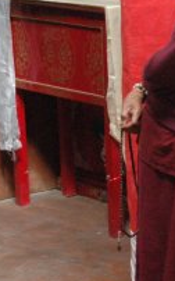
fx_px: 1290
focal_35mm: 169
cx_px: 426
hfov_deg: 7.3
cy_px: 120
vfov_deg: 12.4
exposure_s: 1/10
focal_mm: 31
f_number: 4
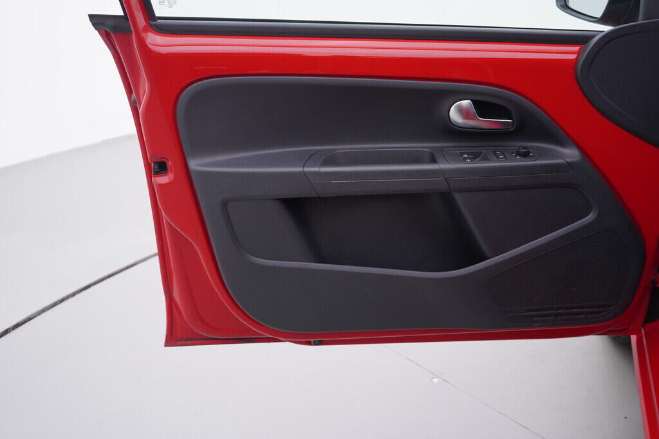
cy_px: 220
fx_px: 659
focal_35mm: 36
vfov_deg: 36.9
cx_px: 330
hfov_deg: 53.1
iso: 125
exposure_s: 1/50
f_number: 3.2
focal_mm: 24
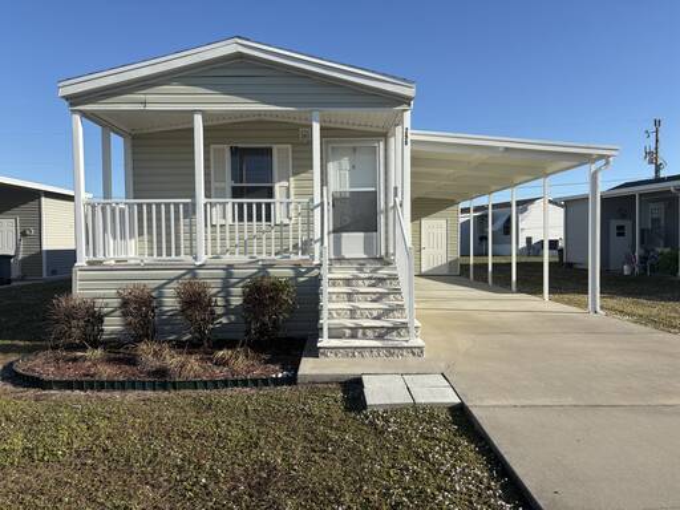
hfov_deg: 67.3
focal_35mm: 26
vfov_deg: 53.1
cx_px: 340
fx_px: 511
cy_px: 255
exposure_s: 1/3448
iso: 50
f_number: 1.6
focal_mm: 5.96
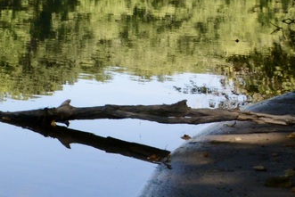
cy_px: -70
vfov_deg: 14.8
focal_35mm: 88
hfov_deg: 14.8
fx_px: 721
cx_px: -406
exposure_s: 1/250
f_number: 22
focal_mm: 18
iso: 1600
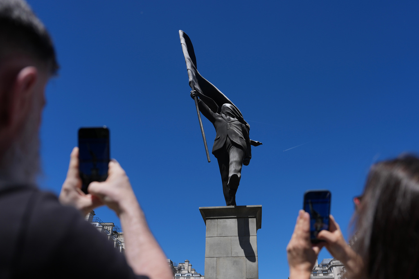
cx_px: 210
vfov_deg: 53.1
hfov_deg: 73.8
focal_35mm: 24
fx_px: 279
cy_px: 140
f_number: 2.8
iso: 100
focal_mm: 24
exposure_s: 1/4000
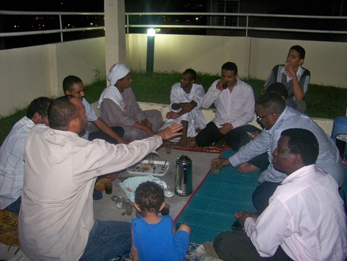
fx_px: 331
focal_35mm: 33
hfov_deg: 55.4
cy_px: 130
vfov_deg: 42.9
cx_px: 174
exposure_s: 1/30
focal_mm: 5.85
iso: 200
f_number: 2.8
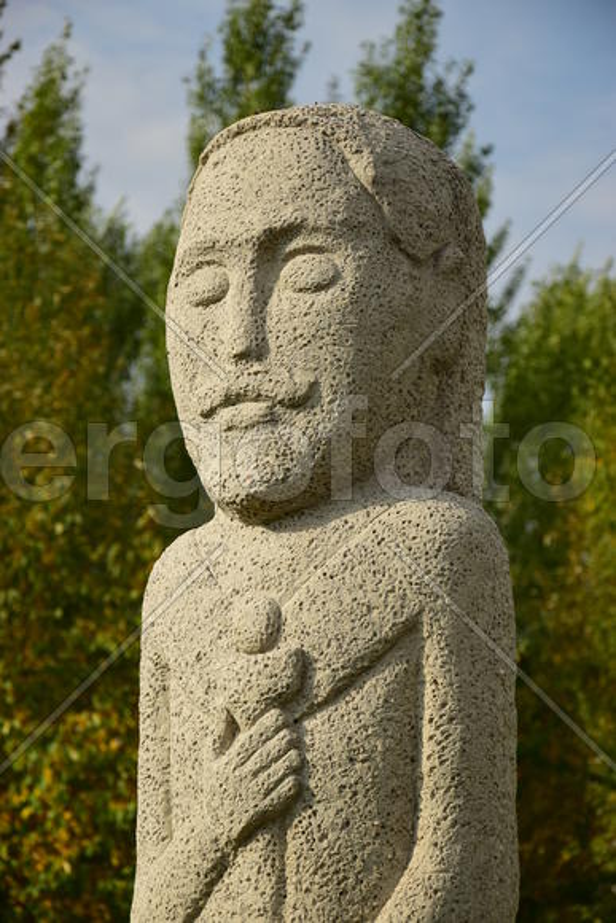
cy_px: 462
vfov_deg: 17.1
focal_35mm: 120
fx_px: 3078
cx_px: 308
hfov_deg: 11.4
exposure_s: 1/500
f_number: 6.3
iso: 100
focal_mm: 80
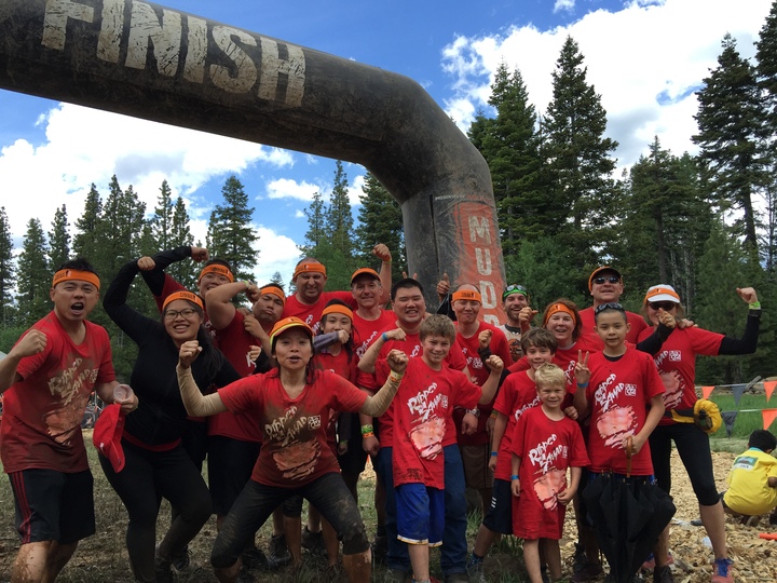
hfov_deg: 61.7
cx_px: 388
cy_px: 292
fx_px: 651
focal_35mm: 29
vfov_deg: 48.2
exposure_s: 1/860
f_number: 2.2
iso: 32
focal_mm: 4.15
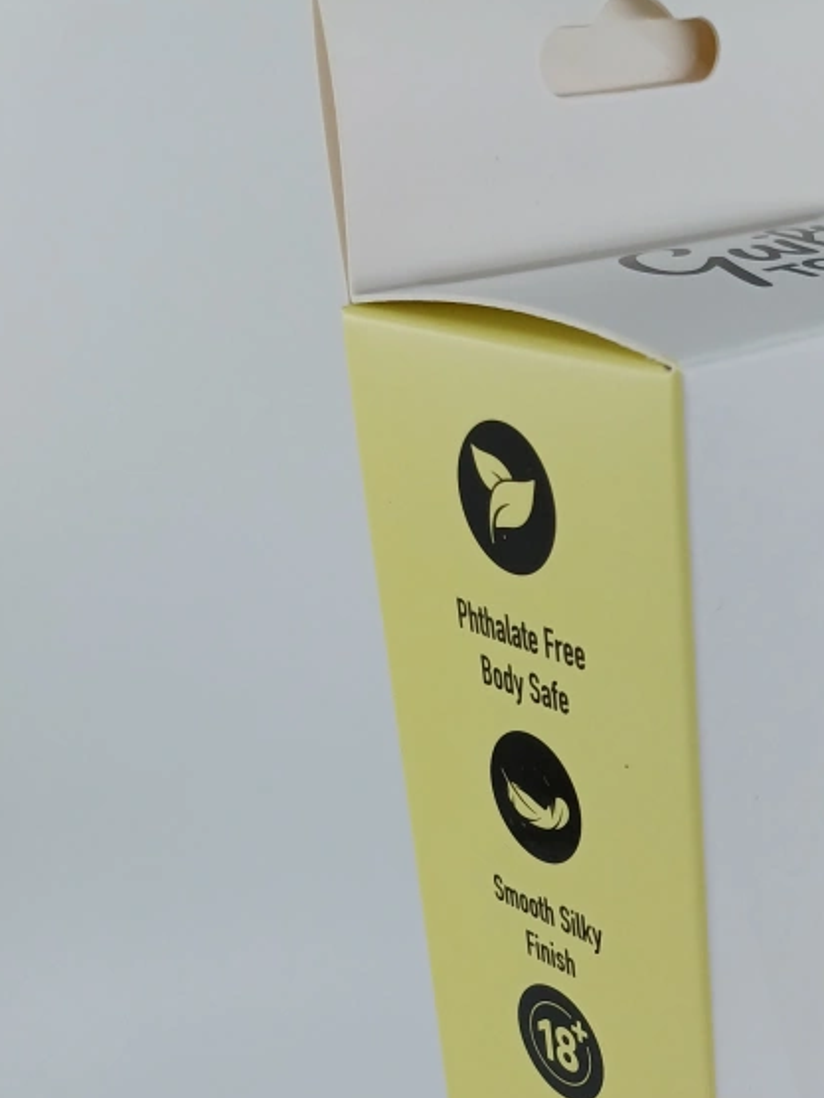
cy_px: 936
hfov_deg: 26.0
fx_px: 1714
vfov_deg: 34.1
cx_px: 767
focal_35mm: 54
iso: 50
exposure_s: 1/601
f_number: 1.8
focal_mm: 4.65
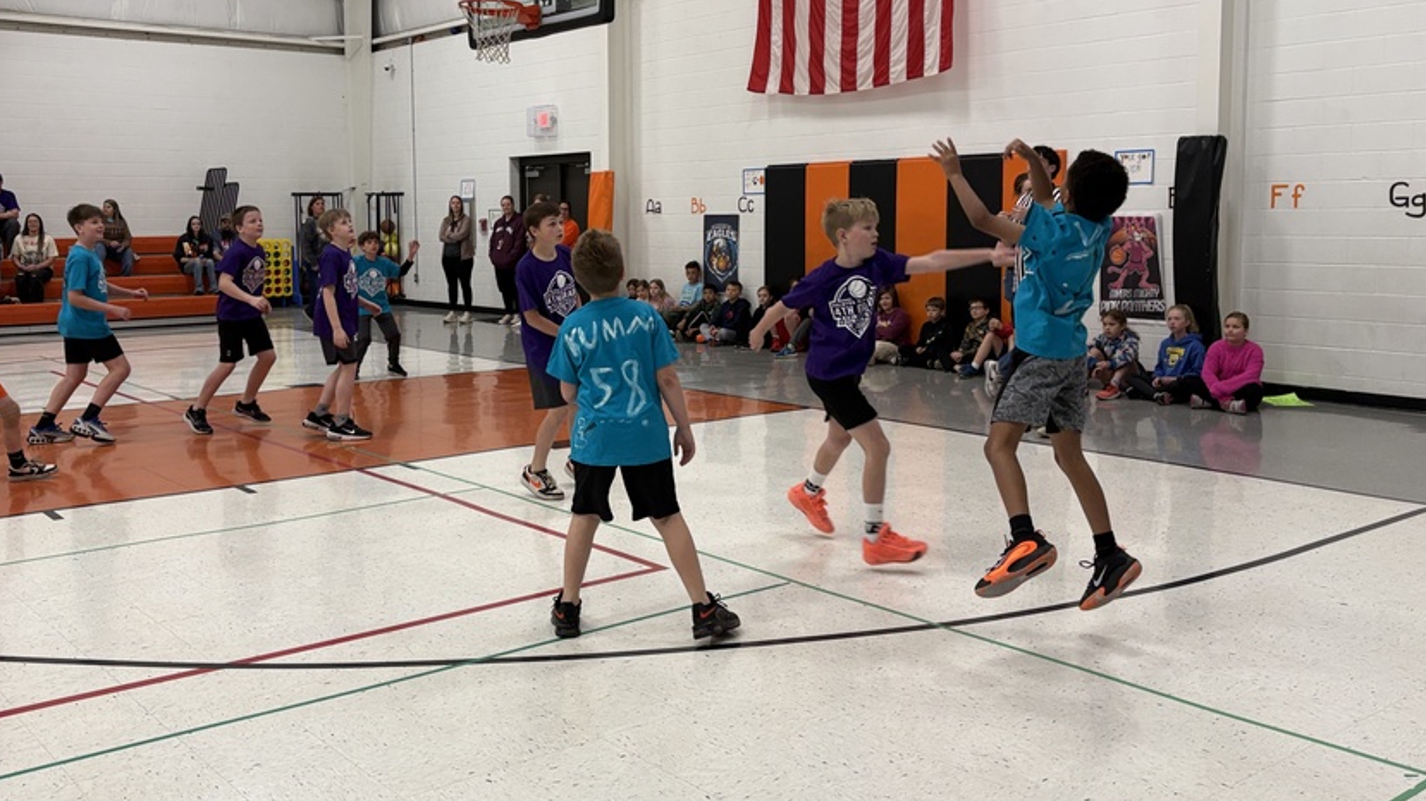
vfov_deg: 33.6
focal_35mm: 35
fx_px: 1323
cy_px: 308
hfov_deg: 56.5
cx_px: 636
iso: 100
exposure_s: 1/120
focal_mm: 5.96
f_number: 1.6
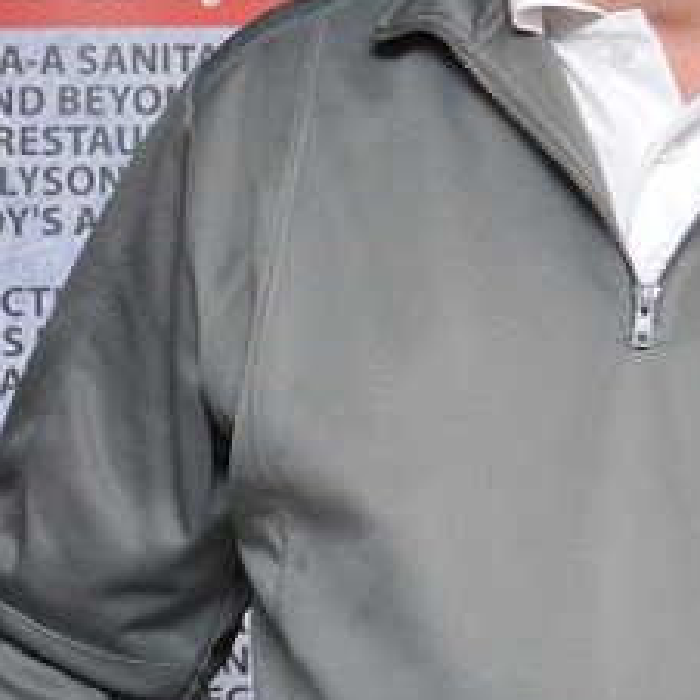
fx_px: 3089
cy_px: 280
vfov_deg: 12.9
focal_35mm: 135
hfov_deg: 12.5
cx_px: -240
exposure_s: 1/160
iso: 1600
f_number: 4
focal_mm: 24
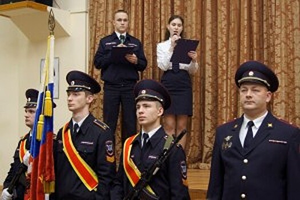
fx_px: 437
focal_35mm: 52
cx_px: 150
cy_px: 100
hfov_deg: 37.9
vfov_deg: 25.8
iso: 640
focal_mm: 35
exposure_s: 1/60
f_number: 5
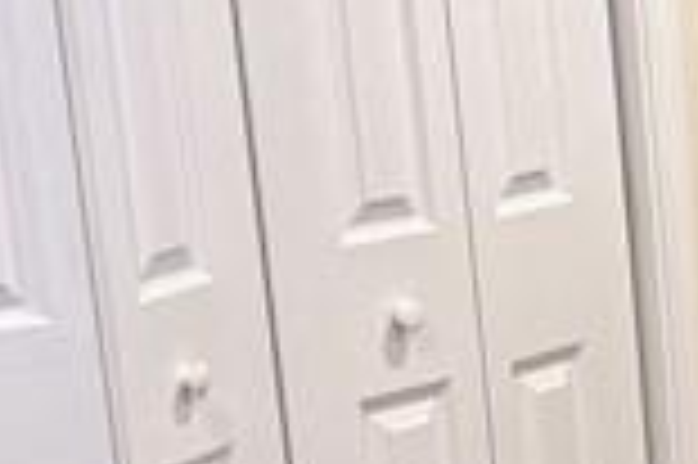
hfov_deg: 11.5
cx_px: 1292
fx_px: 3196
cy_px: 604
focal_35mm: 165
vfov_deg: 8.2
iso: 125
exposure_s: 1/60
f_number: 1.78
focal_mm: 6.76
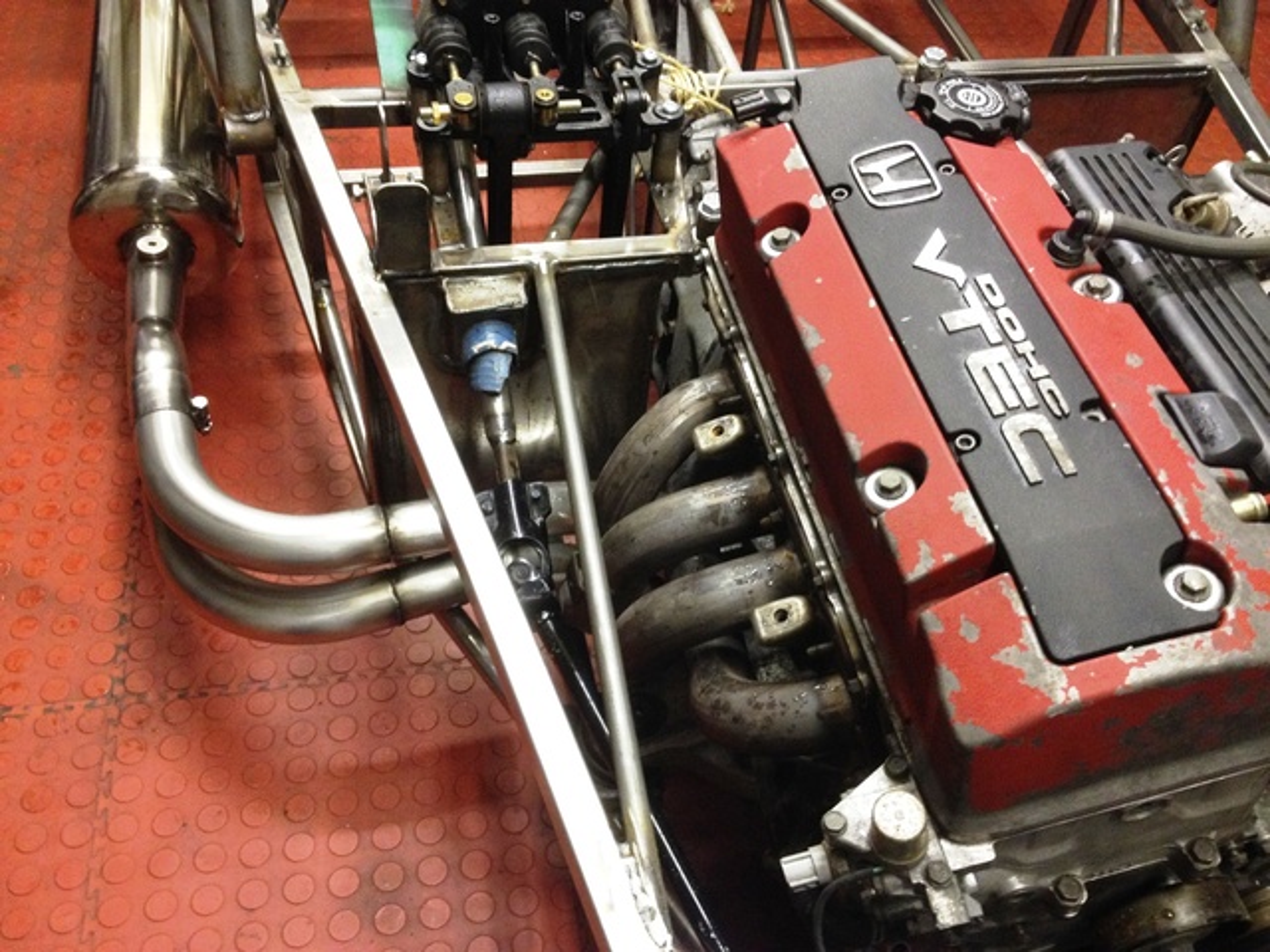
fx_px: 1284
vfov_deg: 40.7
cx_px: 635
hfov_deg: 52.6
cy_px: 476
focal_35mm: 35
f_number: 2.4
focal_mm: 4.28
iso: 250
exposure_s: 1/20
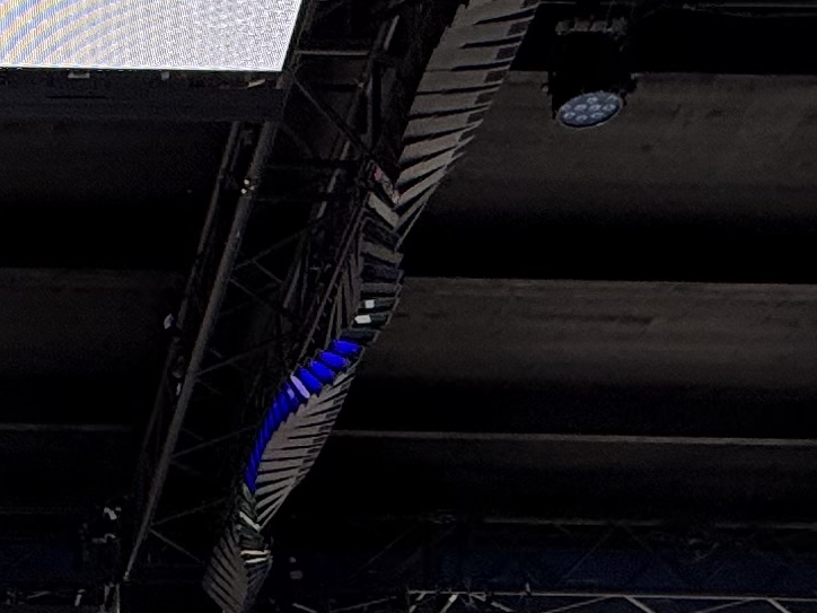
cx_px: -86
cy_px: 1101
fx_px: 1841
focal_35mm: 78
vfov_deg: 16.0
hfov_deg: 23.5
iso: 50
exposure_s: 1/395
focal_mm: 2.22
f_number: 2.2
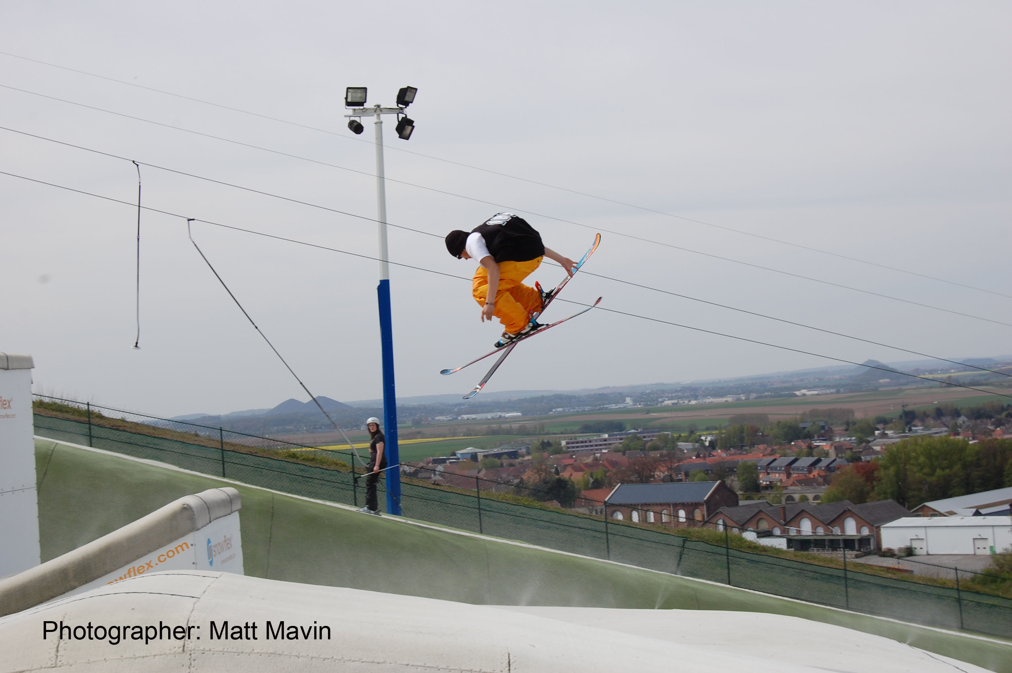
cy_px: 336
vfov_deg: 21.5
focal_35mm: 63
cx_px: 506
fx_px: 1769
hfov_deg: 31.9
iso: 200
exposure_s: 1/400
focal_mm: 42
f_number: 10
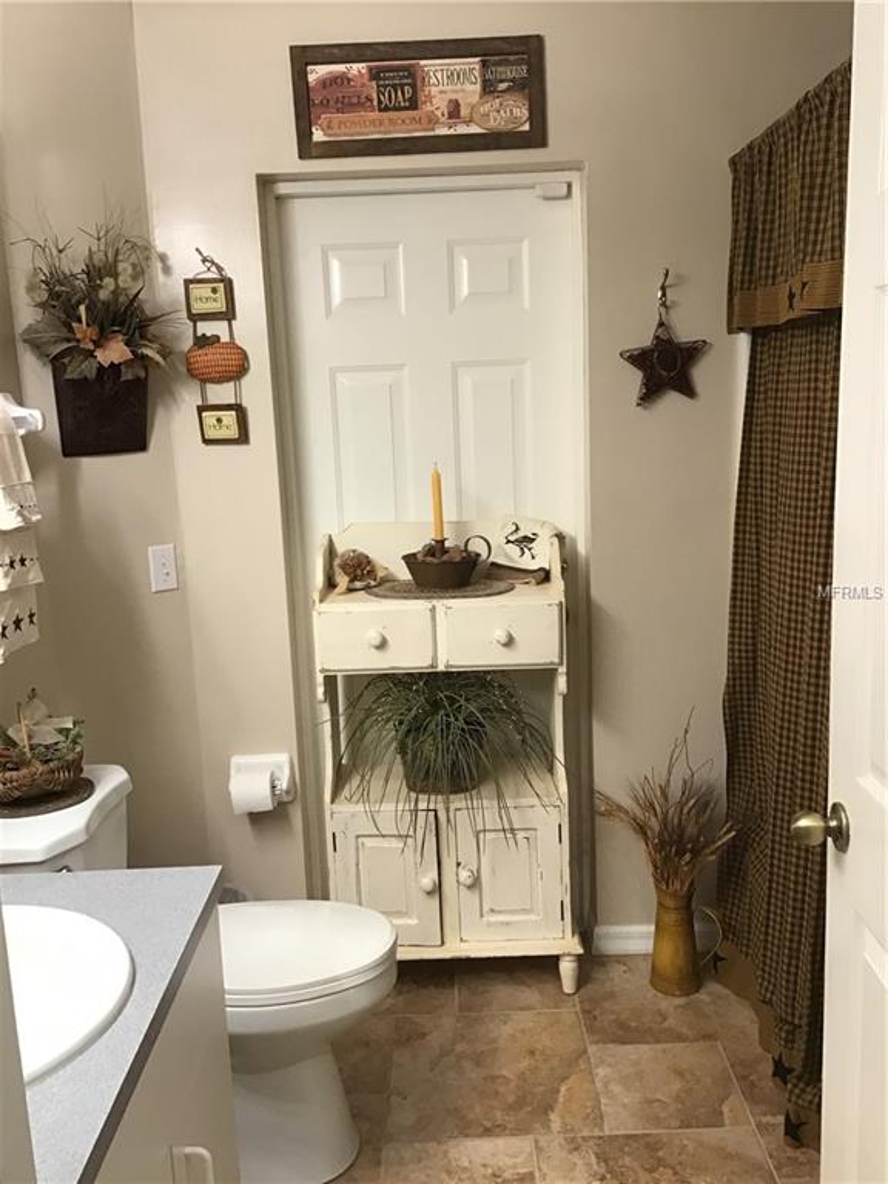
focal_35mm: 31
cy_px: 592
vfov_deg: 58.4
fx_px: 1060
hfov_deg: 45.4
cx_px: 444
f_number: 2.4
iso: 80
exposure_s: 1/30
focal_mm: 3.3
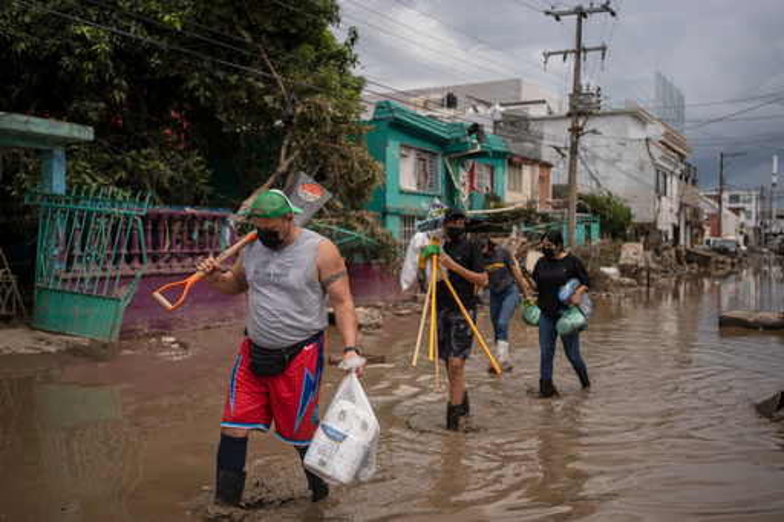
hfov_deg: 54.4
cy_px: 261
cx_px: 392
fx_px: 762
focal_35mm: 35
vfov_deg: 37.8
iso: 80
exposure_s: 1/2500
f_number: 2.2
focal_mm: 35
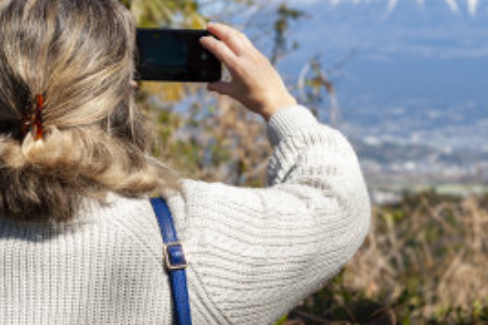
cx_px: 356
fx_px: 1613
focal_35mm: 119
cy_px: 105
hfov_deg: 17.1
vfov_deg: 11.5
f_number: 5.6
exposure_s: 1/1250
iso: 200
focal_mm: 52
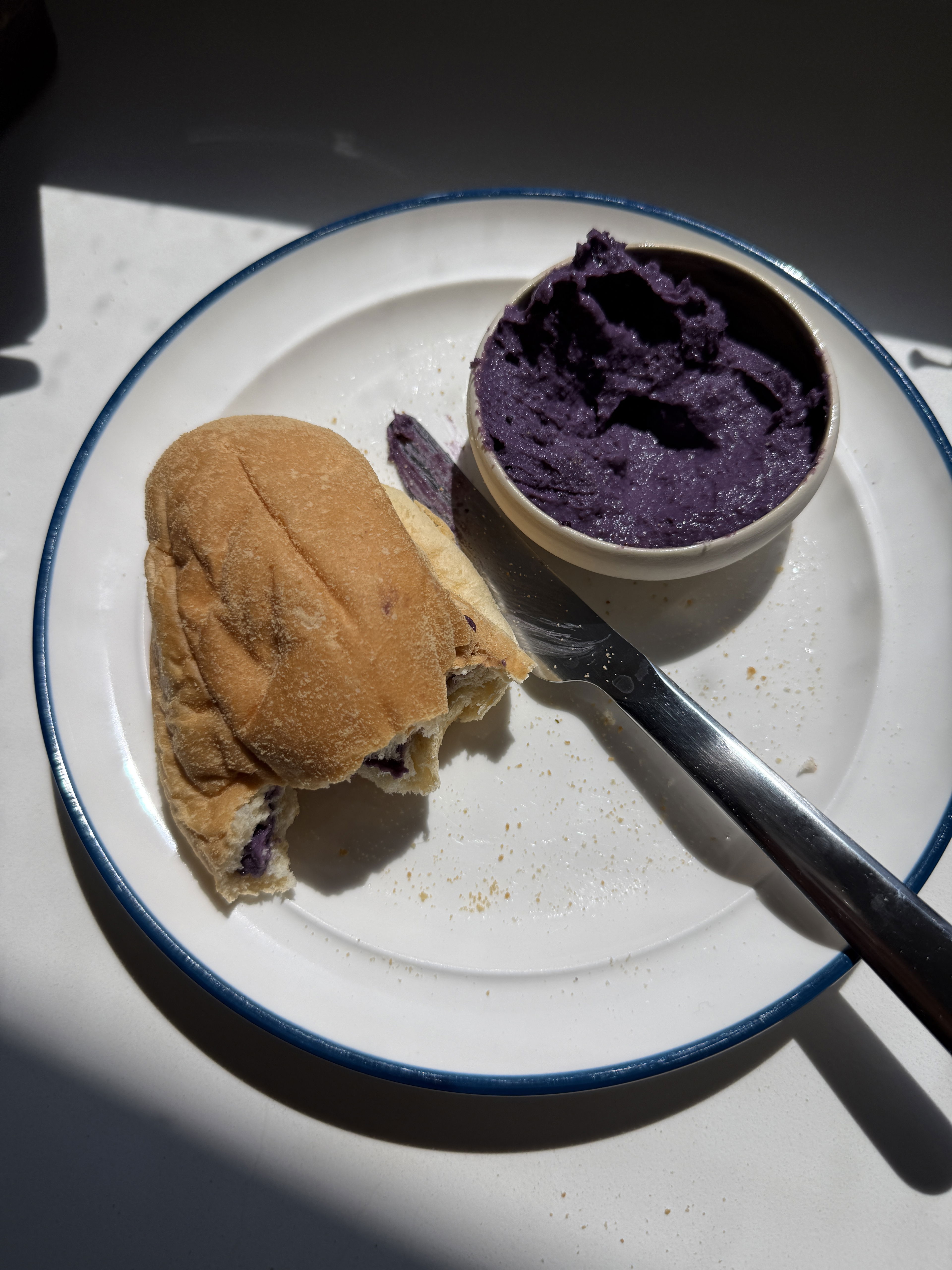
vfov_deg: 71.6
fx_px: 880
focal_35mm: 24
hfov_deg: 56.8
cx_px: 476
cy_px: 635
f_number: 1.78
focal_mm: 6.76
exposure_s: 1/9091
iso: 80
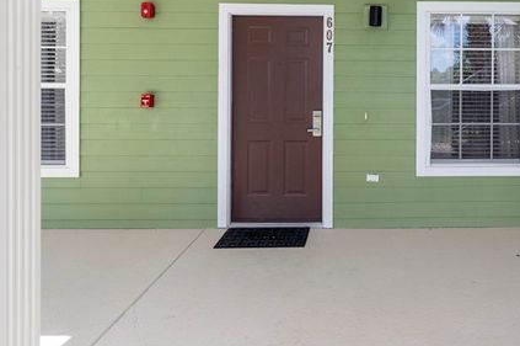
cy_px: 84
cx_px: 385
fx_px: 433
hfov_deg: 59.0
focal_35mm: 30
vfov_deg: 42.1
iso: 800
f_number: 8
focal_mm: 18
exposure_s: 1/125
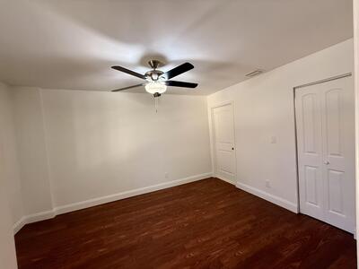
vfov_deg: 85.7
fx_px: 145
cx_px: 180
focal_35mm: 14
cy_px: 134
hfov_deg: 102.1
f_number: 2.2
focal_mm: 2.22
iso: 200
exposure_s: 1/99
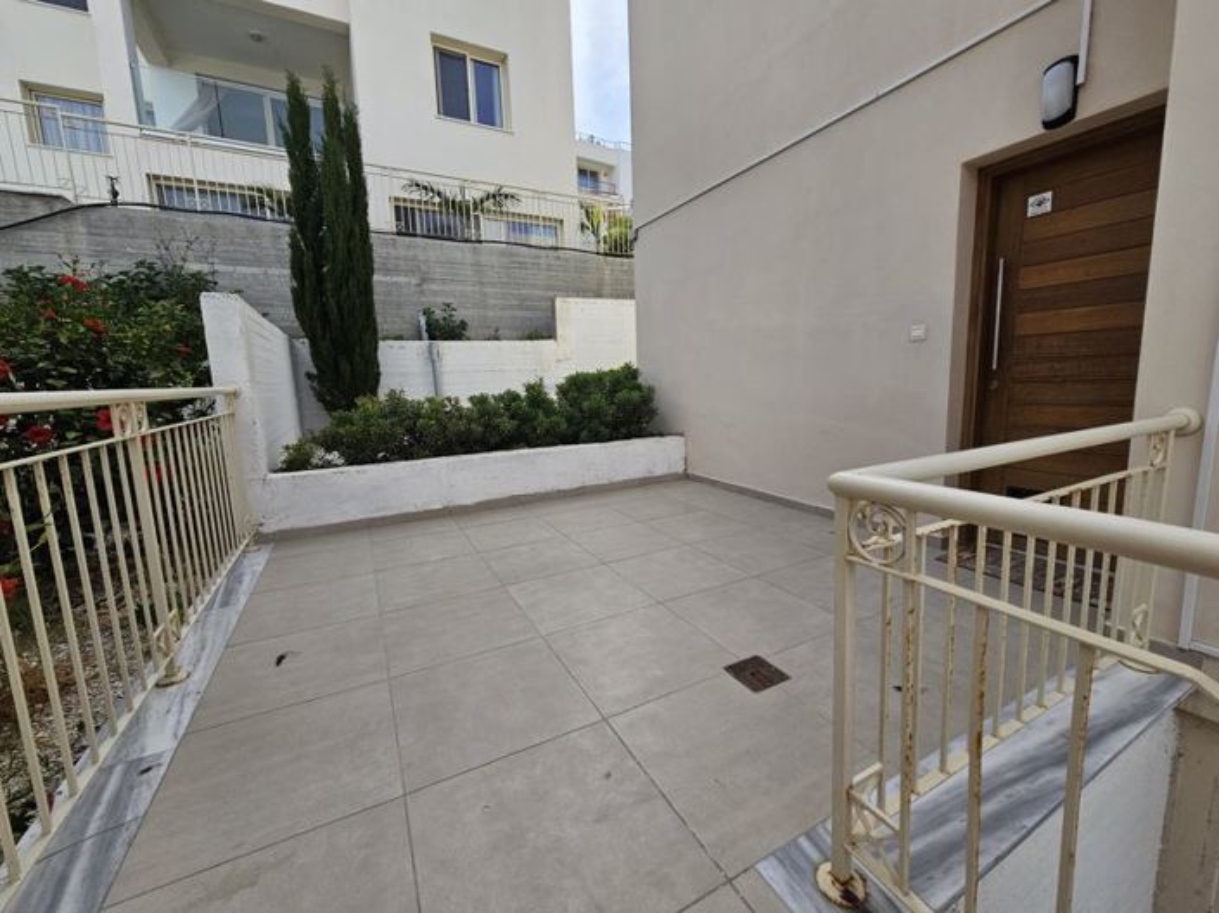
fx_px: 458
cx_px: 610
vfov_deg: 89.9
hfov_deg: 106.2
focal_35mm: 13
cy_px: 456
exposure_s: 1/1513
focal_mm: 2.2
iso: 50
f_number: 2.2
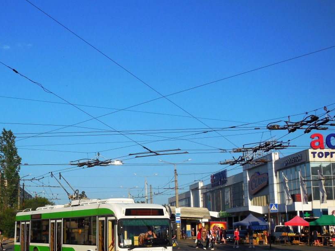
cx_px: 100
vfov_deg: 24.7
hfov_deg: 32.3
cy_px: 158
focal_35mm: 59
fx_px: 571
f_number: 7.1
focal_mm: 7.1
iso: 125
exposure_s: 1/640
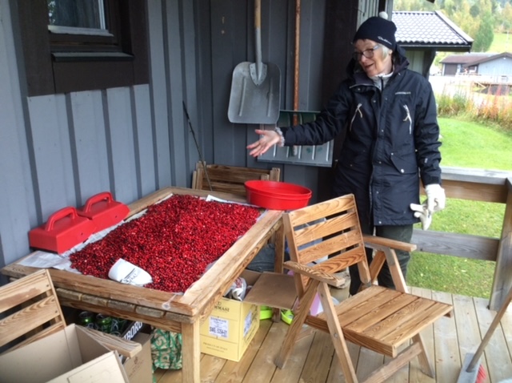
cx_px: 256
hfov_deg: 56.9
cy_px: 192
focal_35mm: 32
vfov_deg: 44.1
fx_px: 473
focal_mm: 3.3
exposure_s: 1/50
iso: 32
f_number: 2.4
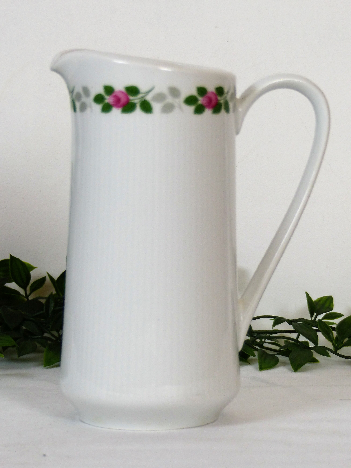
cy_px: 234
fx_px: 2258
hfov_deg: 8.9
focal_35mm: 167
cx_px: 176
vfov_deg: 11.8
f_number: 2.8
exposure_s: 1/80
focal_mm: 27.4
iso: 160
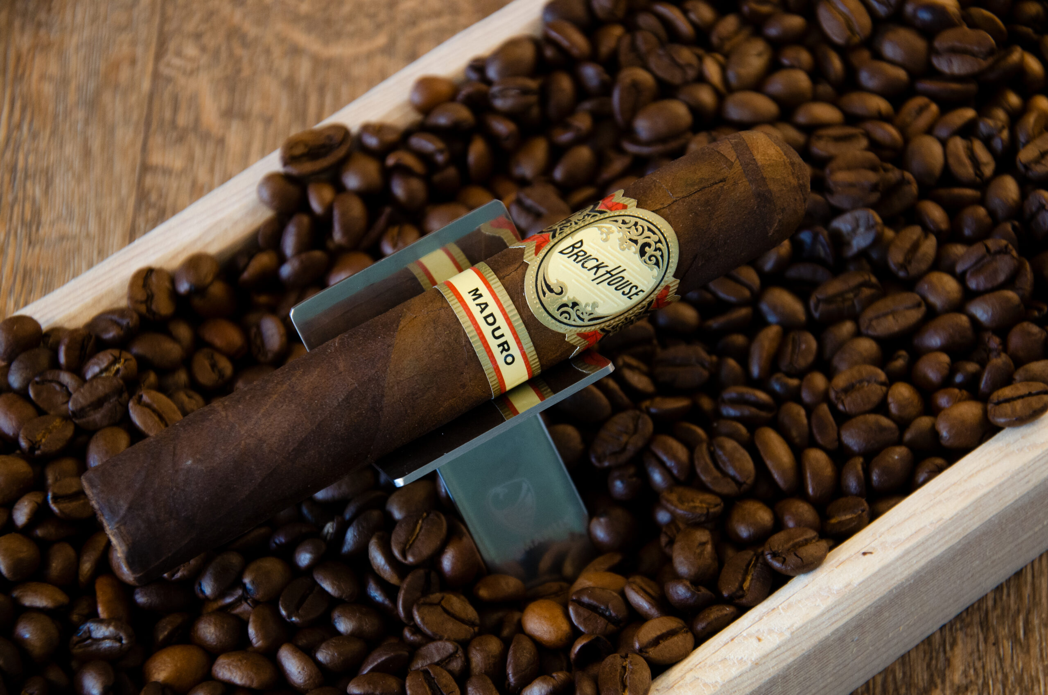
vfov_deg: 11.4
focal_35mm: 120
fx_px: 3486
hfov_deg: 17.1
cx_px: 524
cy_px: 348
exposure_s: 1/30
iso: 800
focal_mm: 80
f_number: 5.3
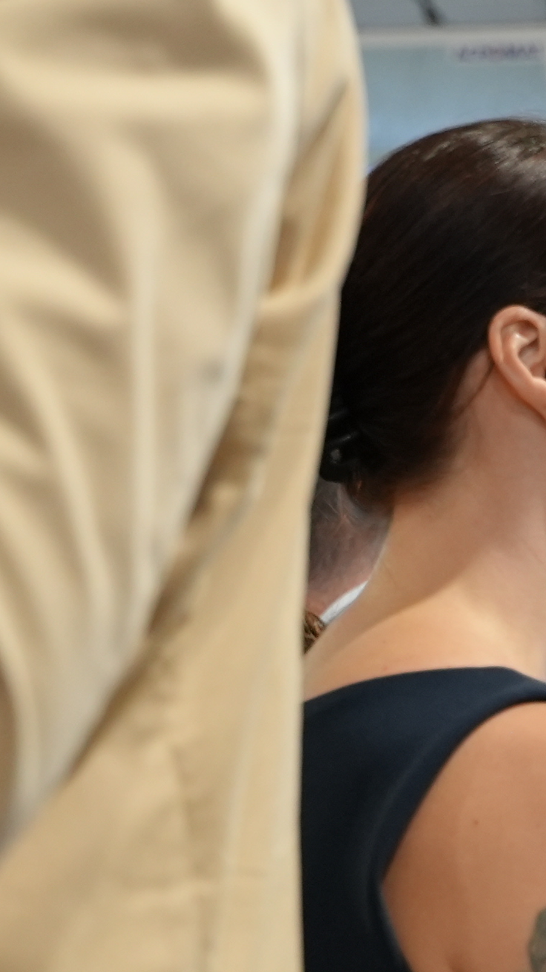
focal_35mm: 133
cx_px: 947
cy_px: 762
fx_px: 3424
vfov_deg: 16.0
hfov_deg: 8.8
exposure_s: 1/160
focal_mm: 48
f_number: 4
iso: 2500
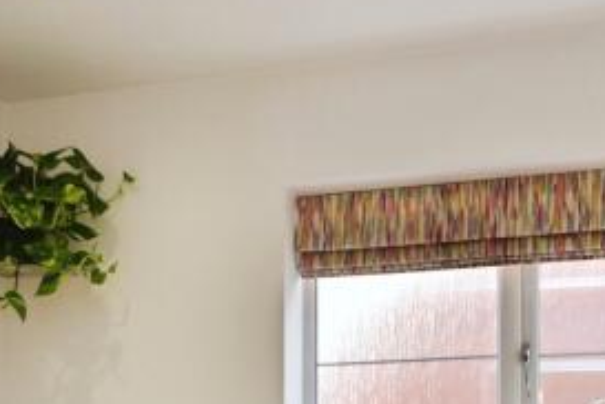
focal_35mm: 60
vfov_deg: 20.7
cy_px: 516
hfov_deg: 33.3
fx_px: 1008
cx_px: 246
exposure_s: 1/25
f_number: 7.1
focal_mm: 16
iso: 400
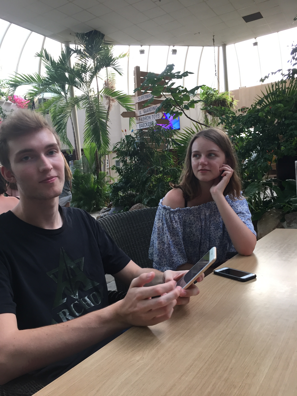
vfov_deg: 61.7
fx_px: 332
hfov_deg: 48.2
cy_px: 198
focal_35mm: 29
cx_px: 148
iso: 32
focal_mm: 4.15
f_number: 2.2
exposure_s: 1/33
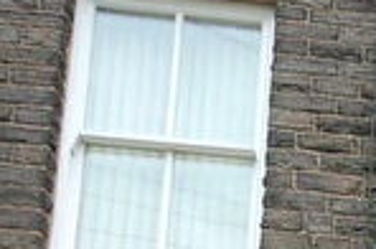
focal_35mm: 92
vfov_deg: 12.7
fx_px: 963
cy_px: 513
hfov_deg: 20.4
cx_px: 475
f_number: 6.3
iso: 200
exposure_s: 1/160
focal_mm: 13
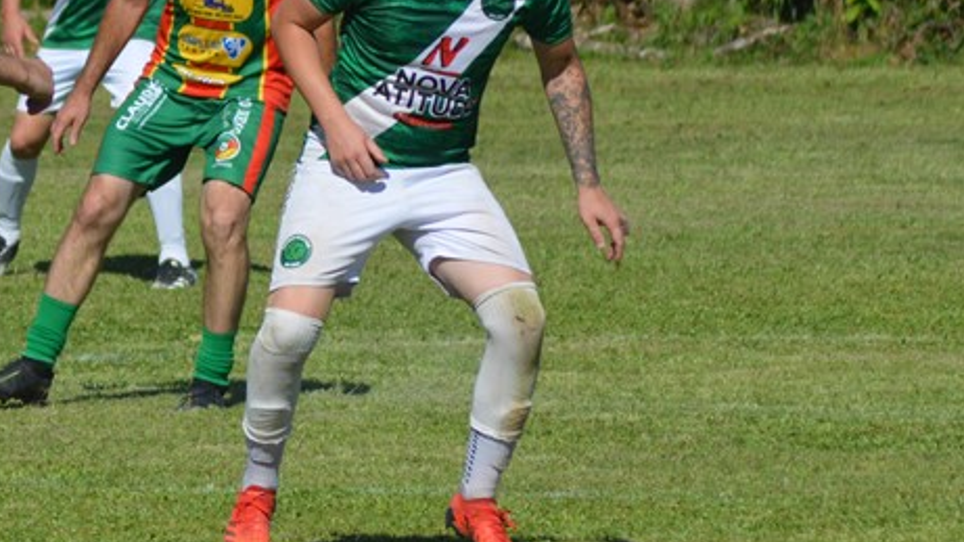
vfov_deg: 1.6
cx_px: -37
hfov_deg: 2.9
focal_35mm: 738
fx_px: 18859
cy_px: 259
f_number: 7.1
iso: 400
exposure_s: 1/2000
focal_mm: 180
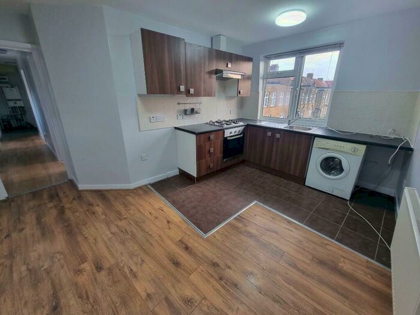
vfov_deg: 89.9
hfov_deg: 106.2
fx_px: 158
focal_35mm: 13
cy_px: 158
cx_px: 210
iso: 160
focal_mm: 2.2
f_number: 2.2
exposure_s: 1/50
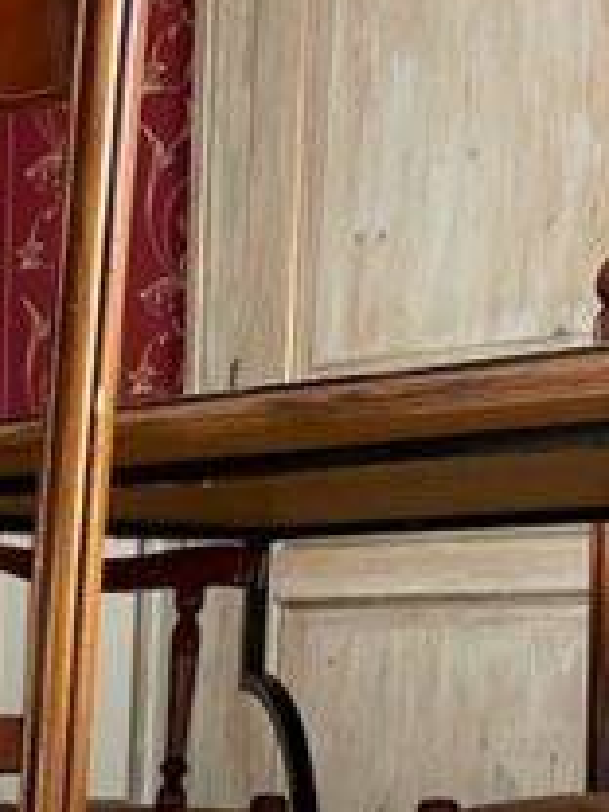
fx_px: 1877
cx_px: -297
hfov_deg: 16.8
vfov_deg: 22.2
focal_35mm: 80
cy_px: 1019
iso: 200
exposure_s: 1/60
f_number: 1.6
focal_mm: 4.2
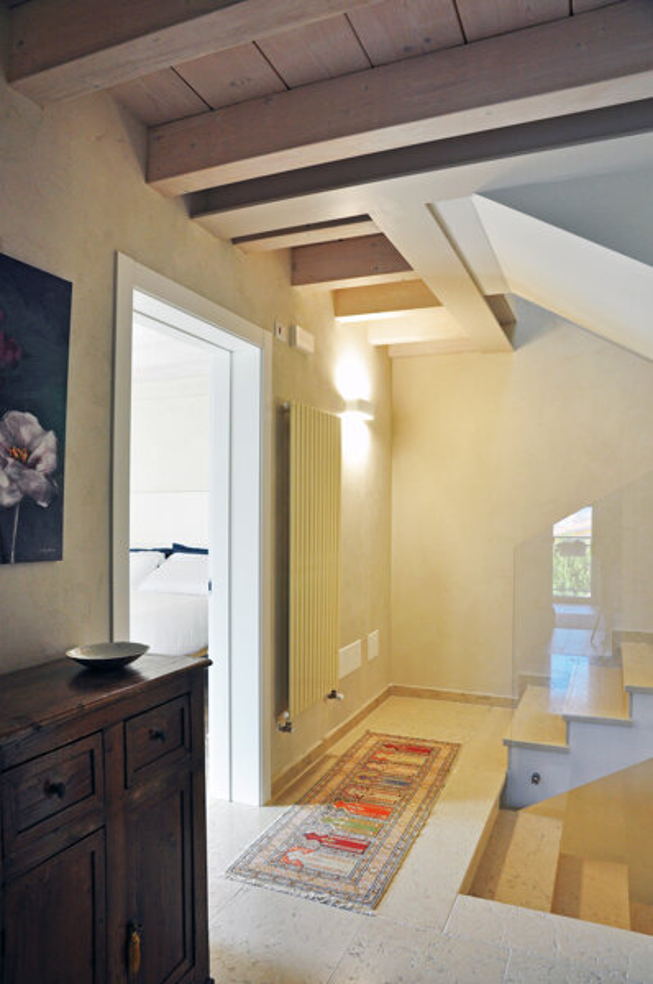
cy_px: 492
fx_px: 655
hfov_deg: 53.0
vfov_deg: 73.8
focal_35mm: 24
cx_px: 326
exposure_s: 1/20
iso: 400
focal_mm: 16
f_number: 8
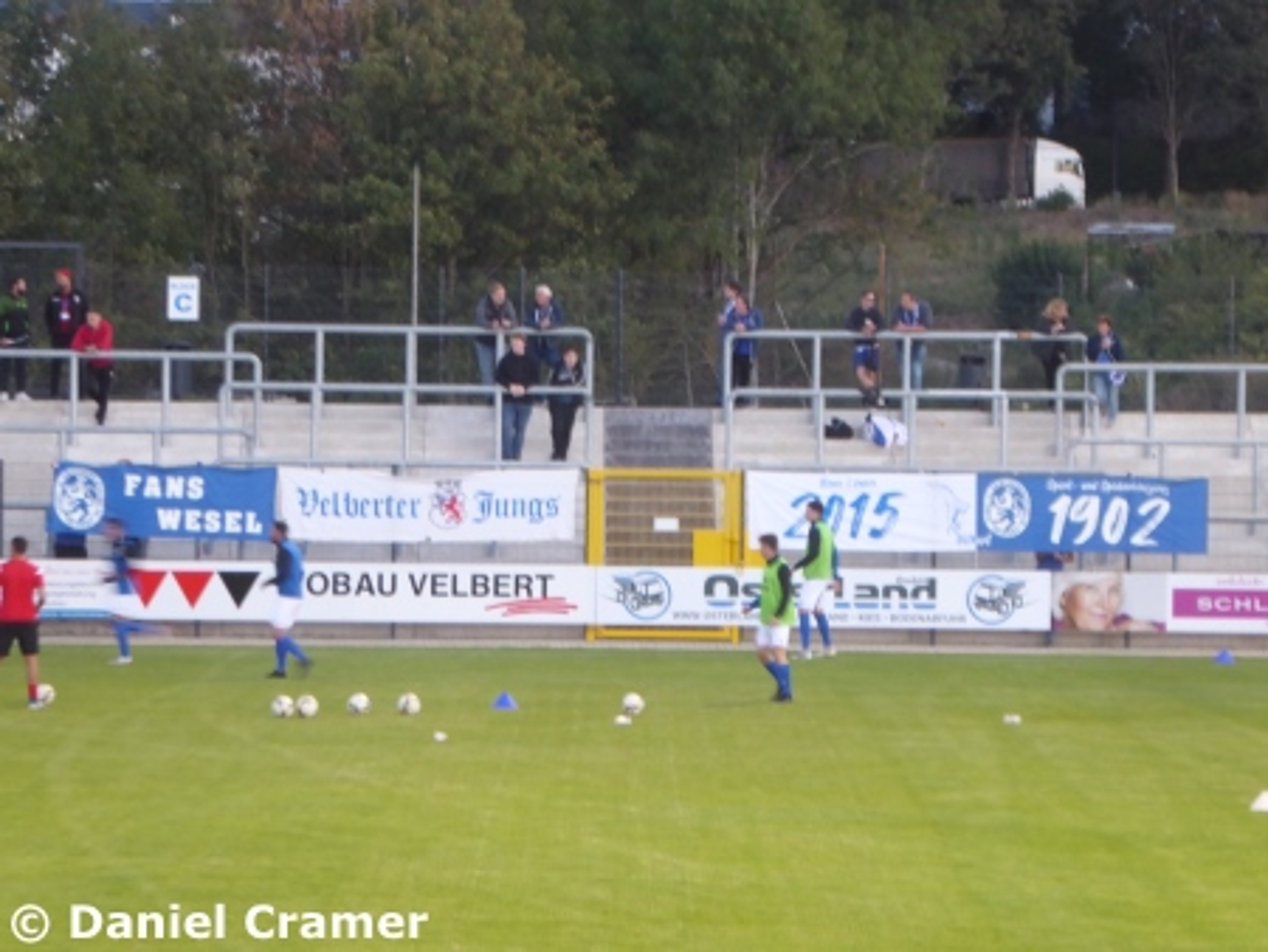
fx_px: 6304
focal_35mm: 172
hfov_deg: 11.5
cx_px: 634
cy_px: 476
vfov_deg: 8.6
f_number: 5.6
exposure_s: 1/15
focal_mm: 30.9
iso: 400
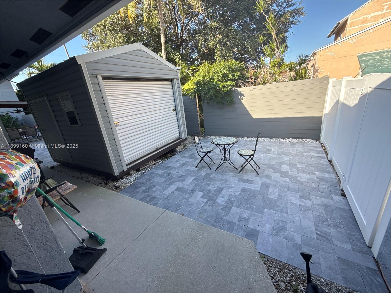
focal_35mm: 14
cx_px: 196
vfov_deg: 85.7
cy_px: 146
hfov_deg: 102.1
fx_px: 158
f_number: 2.2
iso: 50
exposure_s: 1/340
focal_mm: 2.22
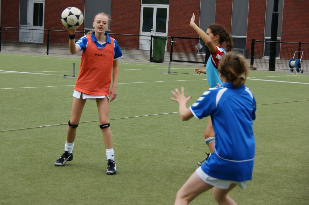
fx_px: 900
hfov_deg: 19.5
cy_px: 102
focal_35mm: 105
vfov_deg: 13.0
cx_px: 154
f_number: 5.6
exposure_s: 1/320
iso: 160
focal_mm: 70
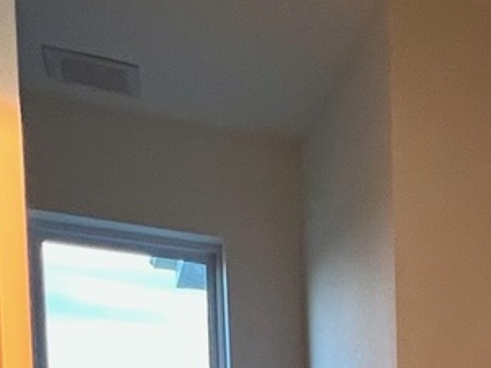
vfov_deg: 19.8
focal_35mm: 62
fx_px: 879
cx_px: 709
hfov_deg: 25.0
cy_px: 585
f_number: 1.8
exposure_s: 1/60
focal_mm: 1.57
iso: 160
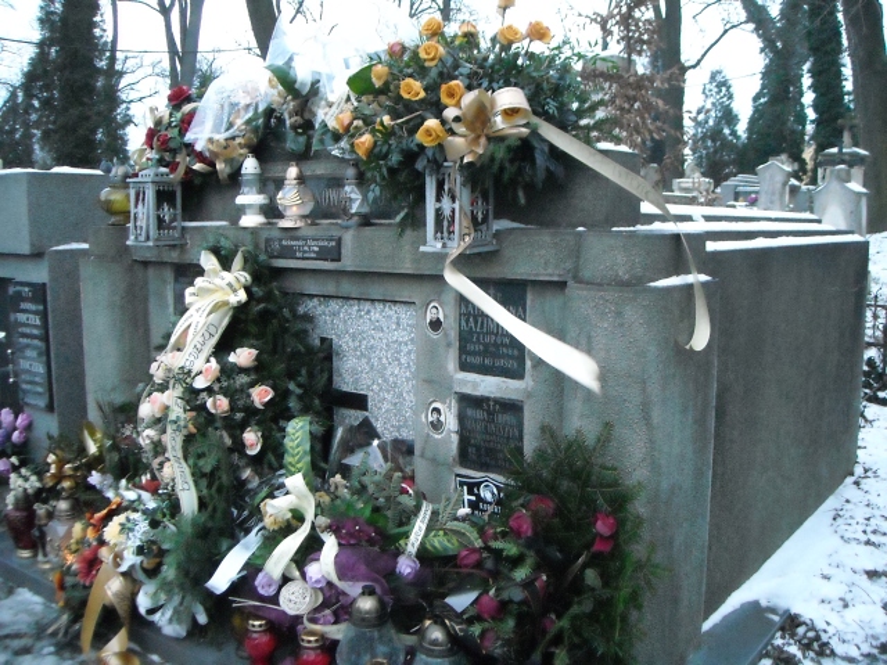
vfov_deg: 40.7
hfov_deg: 52.6
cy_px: 332
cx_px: 444
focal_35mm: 35
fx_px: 897
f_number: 2.8
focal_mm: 5.7
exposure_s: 1/61
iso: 800
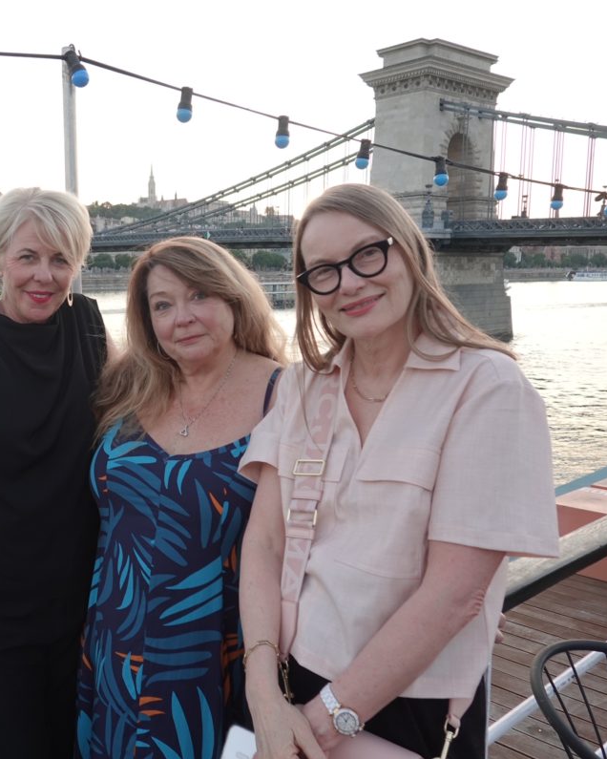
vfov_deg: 52.8
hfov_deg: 41.8
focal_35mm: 34
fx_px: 764
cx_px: 136
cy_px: 378
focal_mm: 9
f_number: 2.8
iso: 100
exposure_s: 1/40
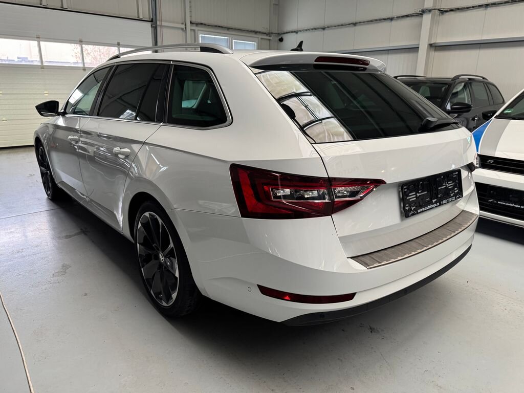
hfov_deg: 71.6
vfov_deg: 56.8
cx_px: 262
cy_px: 196
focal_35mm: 24
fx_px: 363
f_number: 1.78
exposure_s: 1/60
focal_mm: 6.76
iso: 250
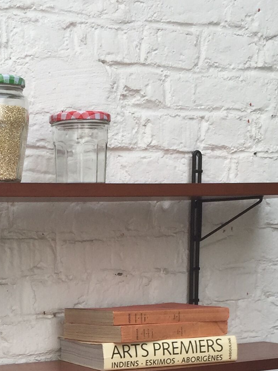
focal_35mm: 90
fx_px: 964
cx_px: 10
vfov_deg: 20.4
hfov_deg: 16.1
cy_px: 439
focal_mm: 4.15
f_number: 2.2
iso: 32
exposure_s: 1/599
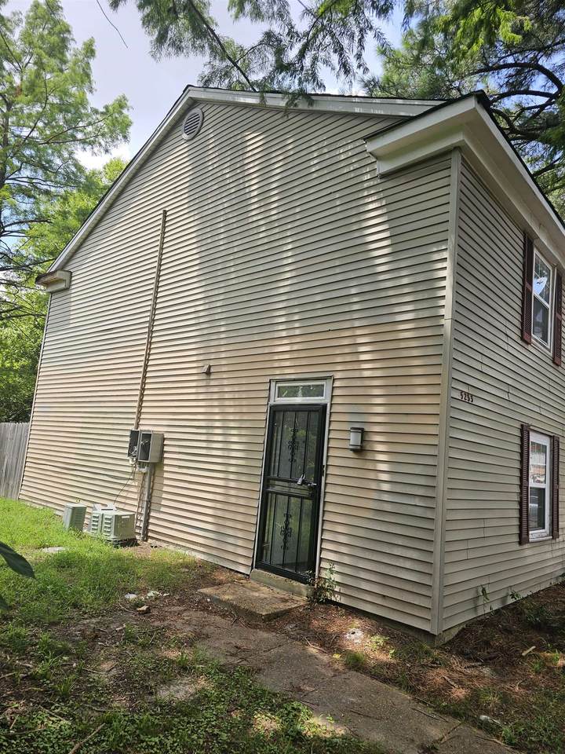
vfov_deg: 73.9
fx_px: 501
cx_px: 282
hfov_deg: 58.9
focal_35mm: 23
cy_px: 377
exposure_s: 1/250
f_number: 1.7
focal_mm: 6.3
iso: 10
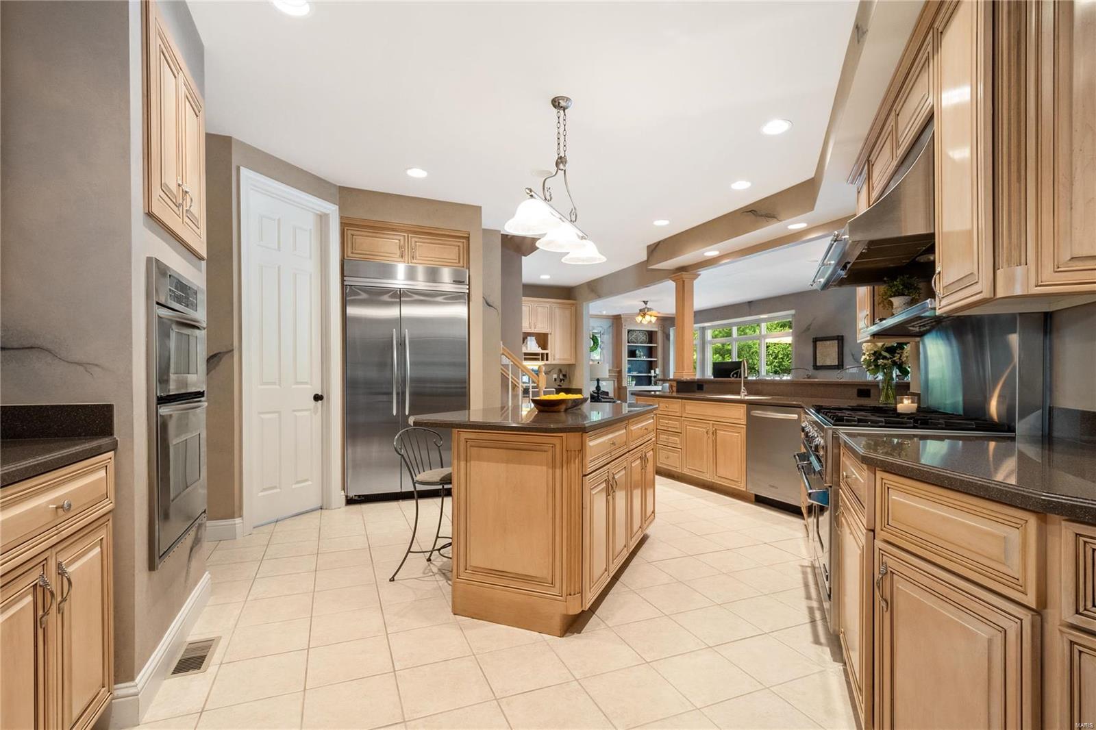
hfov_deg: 96.7
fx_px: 487
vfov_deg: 73.7
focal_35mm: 16
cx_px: 548
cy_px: 365
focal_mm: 8
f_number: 10
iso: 400
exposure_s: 1/3
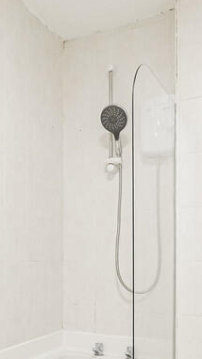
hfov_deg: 27.9
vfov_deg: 47.6
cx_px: 22
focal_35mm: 41
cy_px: 268
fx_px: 391
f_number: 4
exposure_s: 1/60
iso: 1600
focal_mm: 7
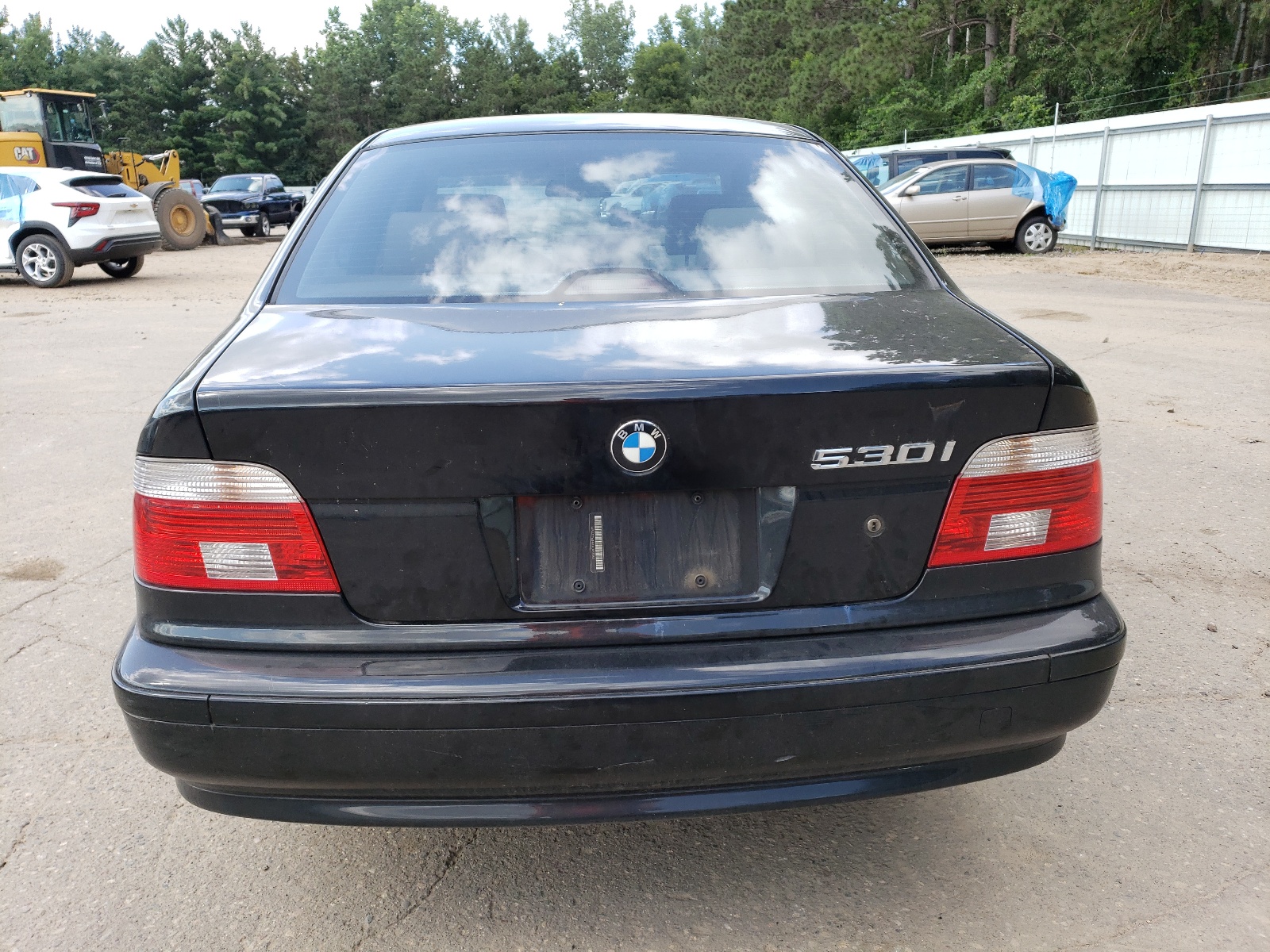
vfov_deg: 53.1
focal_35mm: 26
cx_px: 635
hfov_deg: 67.3
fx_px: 954
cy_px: 476
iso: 50
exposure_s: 1/556
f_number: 1.5
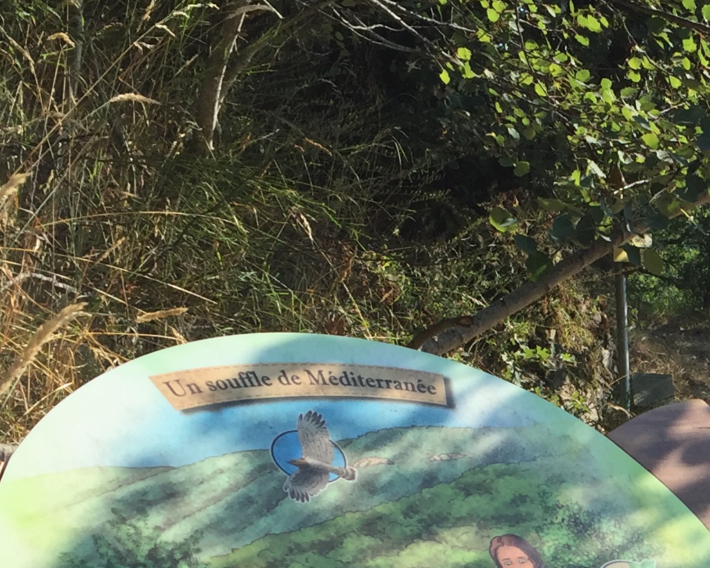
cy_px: 637
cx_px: 818
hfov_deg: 20.1
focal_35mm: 90
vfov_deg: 16.5
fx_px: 1891
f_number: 2.2
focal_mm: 4.15
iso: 32
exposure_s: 1/1163
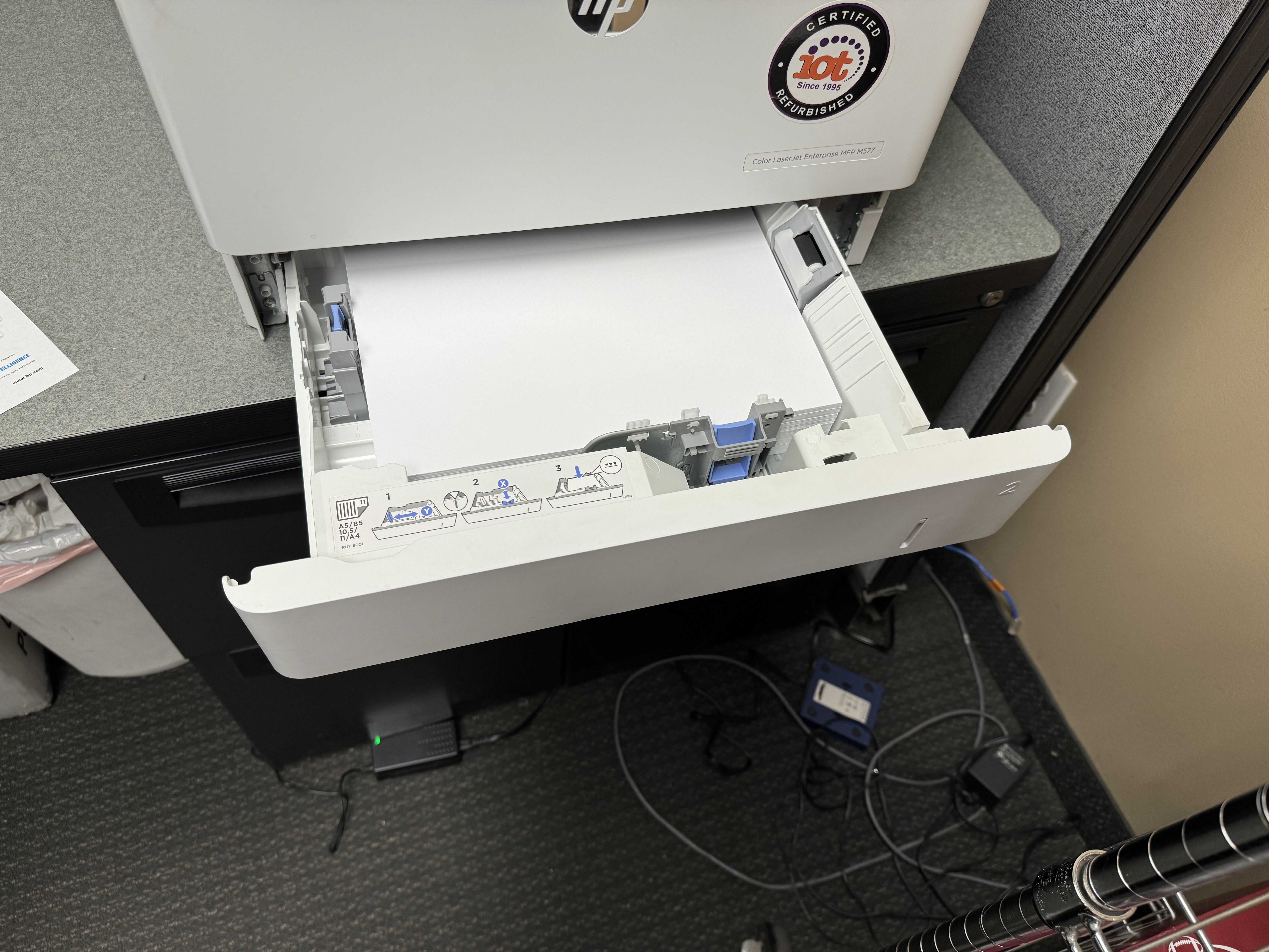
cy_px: 476
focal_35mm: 24
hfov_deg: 71.6
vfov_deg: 56.8
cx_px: 634
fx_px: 880
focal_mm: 6.86
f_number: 1.78
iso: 125
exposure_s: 1/120
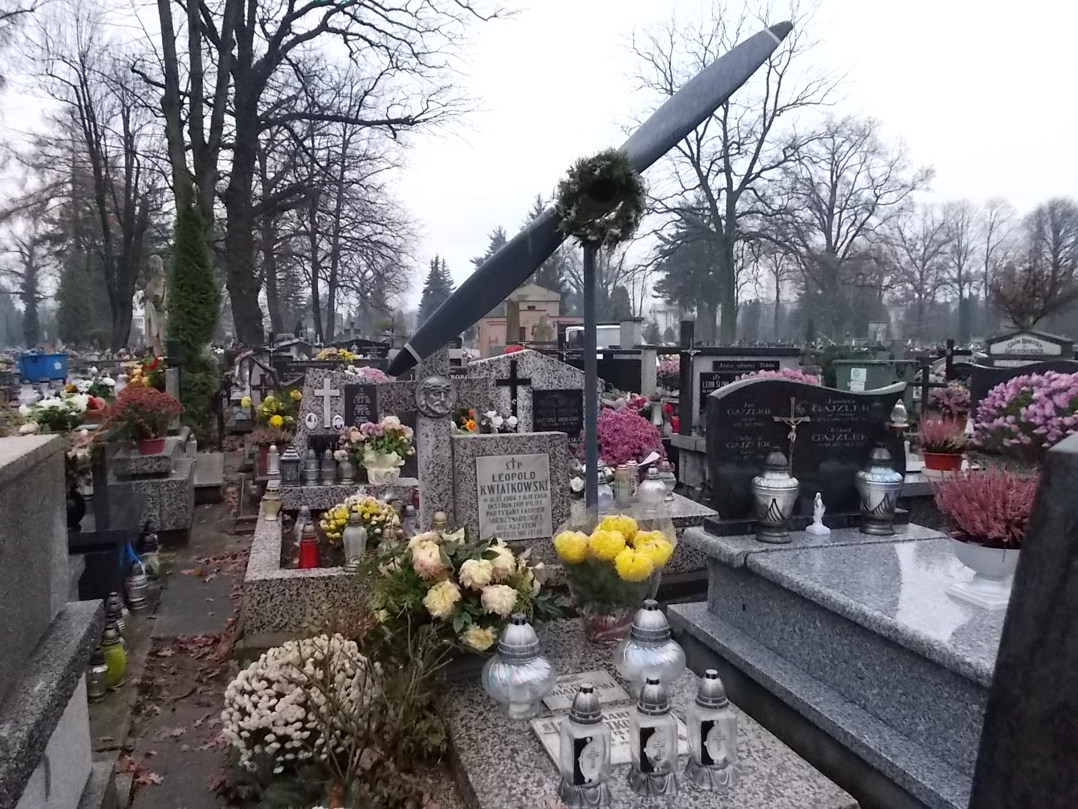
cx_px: 539
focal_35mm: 26
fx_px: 810
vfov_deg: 53.1
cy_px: 404
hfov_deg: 67.3
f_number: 3.2
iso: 400
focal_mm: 4.6
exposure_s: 1/250
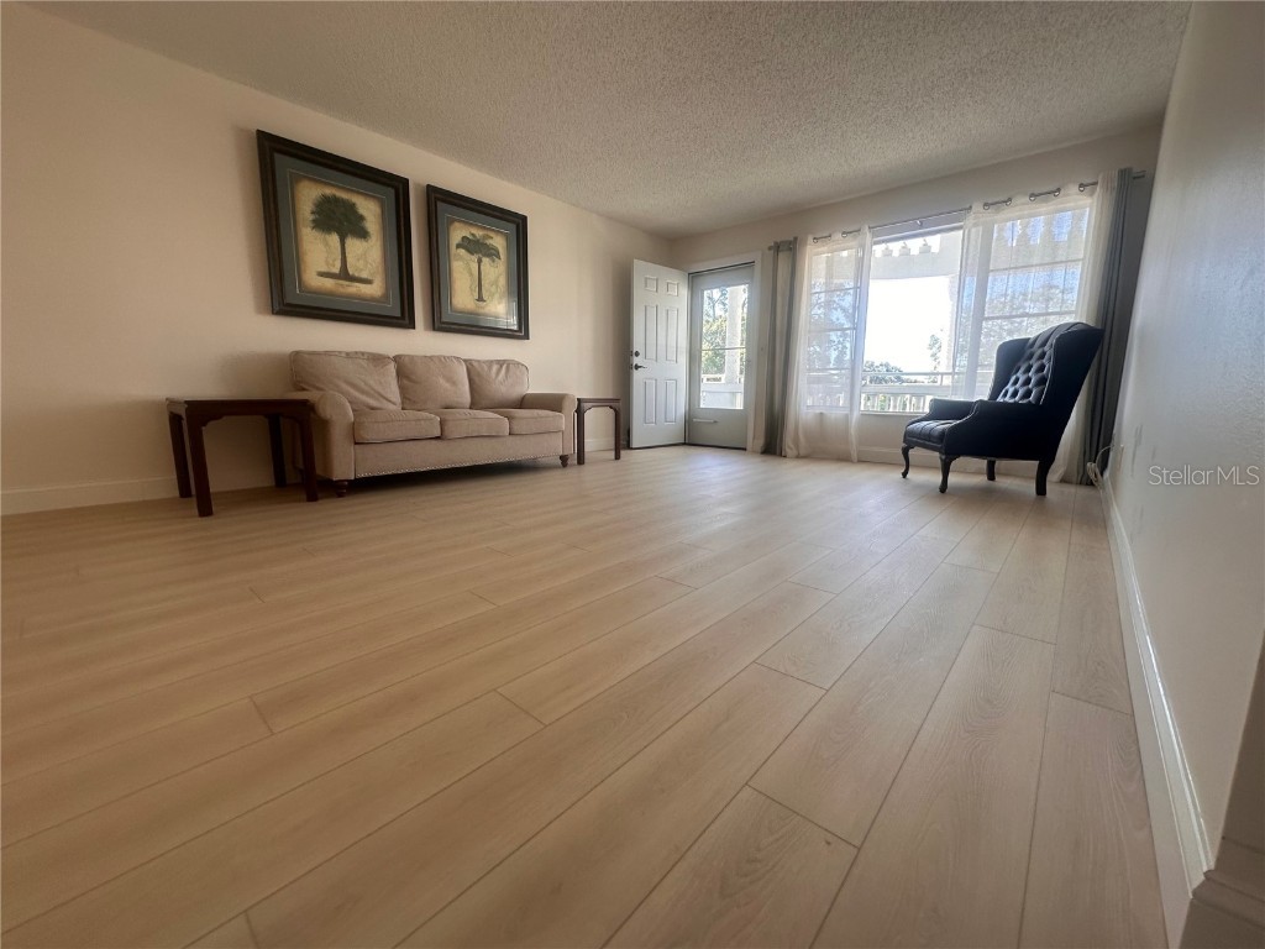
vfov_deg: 85.7
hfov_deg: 102.1
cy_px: 474
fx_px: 512
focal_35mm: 14
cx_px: 632
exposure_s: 1/120
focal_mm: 2.22
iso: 64
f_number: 2.2
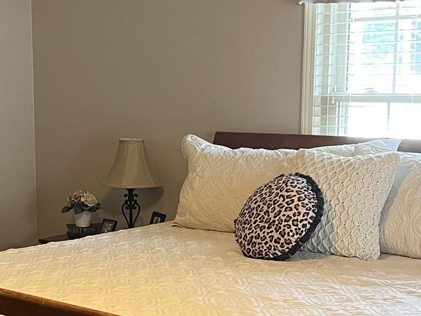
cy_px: 239
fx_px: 961
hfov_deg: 24.3
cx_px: 86
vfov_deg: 18.5
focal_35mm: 79
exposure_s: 1/60
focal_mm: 5.7
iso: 250
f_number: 1.5
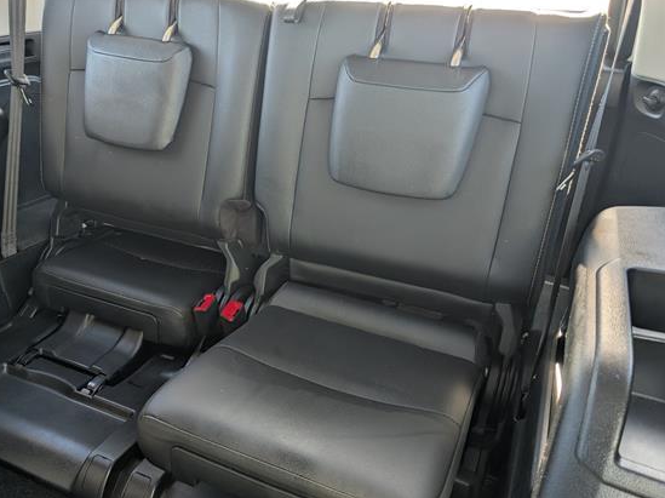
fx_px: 538
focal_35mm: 28
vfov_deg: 49.7
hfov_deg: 63.3
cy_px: 268
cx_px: 298
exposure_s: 1/133
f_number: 1.68
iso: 316
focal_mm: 6.9
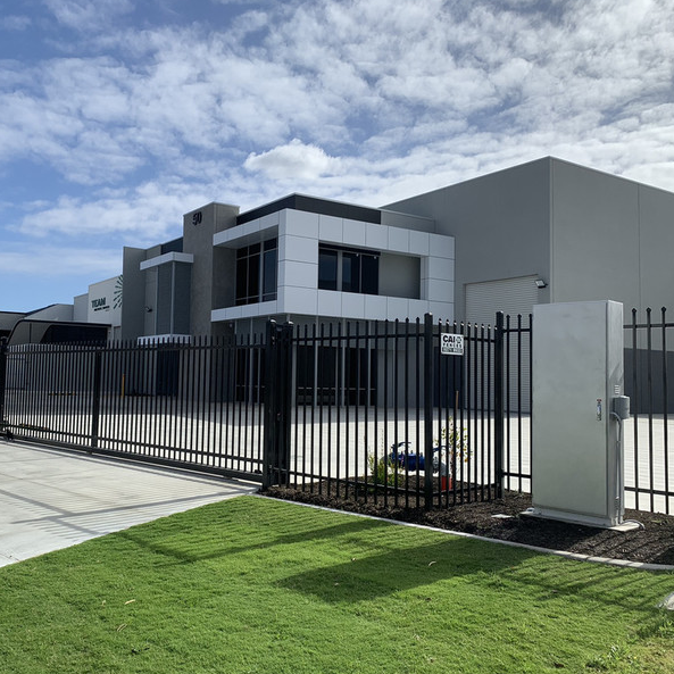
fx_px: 683
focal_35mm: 31
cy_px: 336
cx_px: 277
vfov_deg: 52.5
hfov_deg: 52.3
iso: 25
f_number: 1.8
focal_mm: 4.25
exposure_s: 1/3937
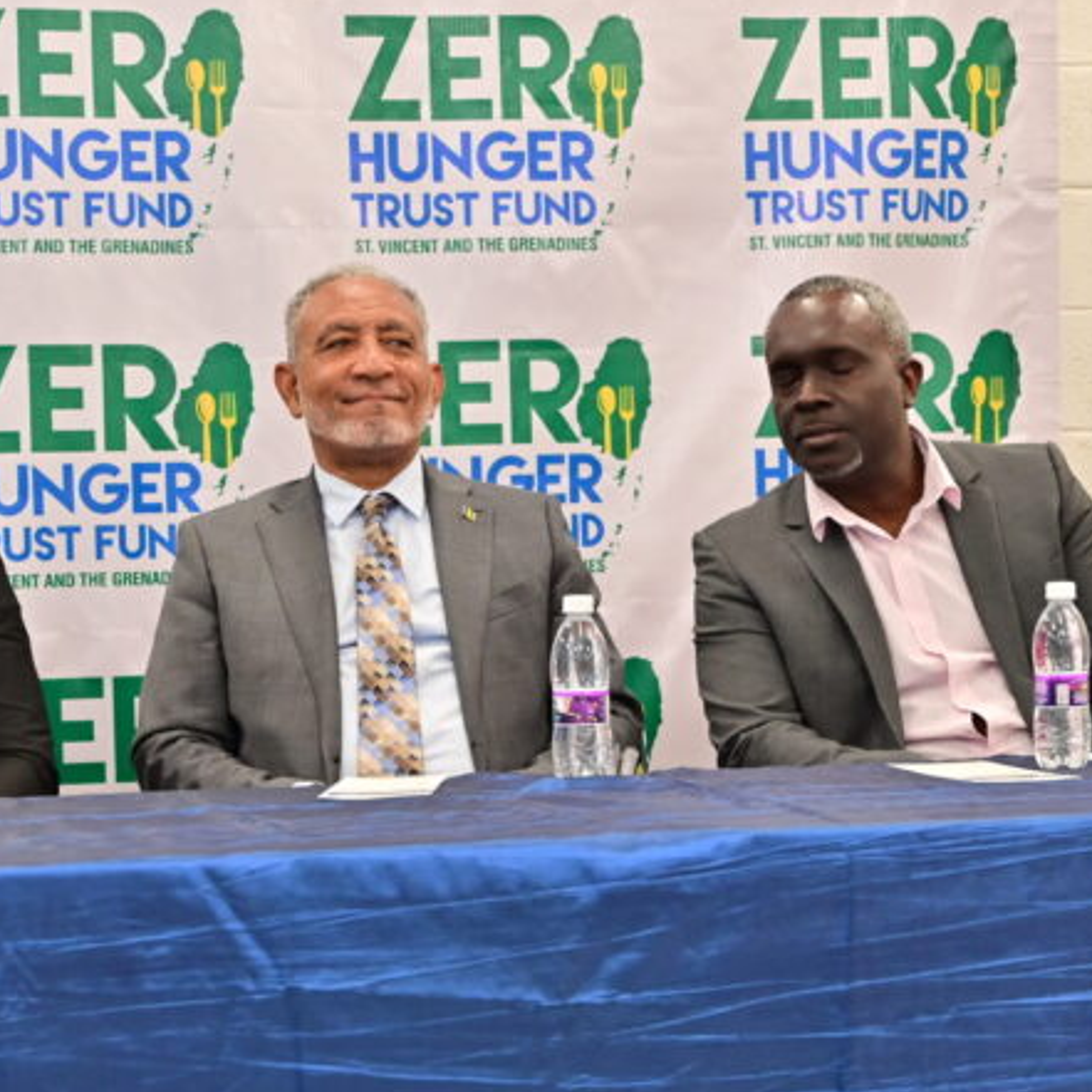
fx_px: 2034
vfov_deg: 30.0
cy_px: 542
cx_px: 612
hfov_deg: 30.0
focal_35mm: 57
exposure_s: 1/125
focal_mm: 44
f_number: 5
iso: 1000
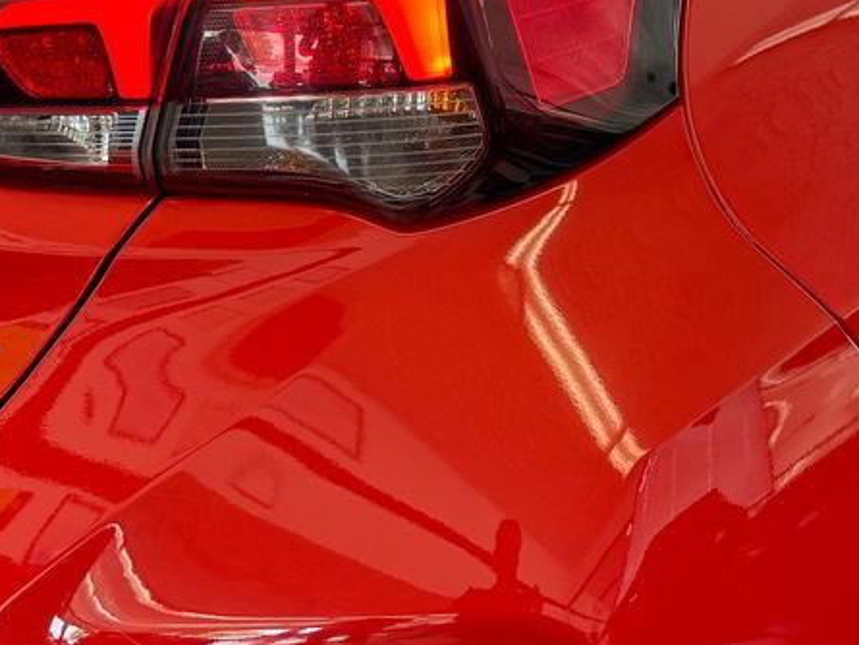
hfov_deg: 28.1
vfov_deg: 21.3
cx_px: 506
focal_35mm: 69
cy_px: 272
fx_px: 1713
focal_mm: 6.76
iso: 100
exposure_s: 1/120
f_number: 1.78
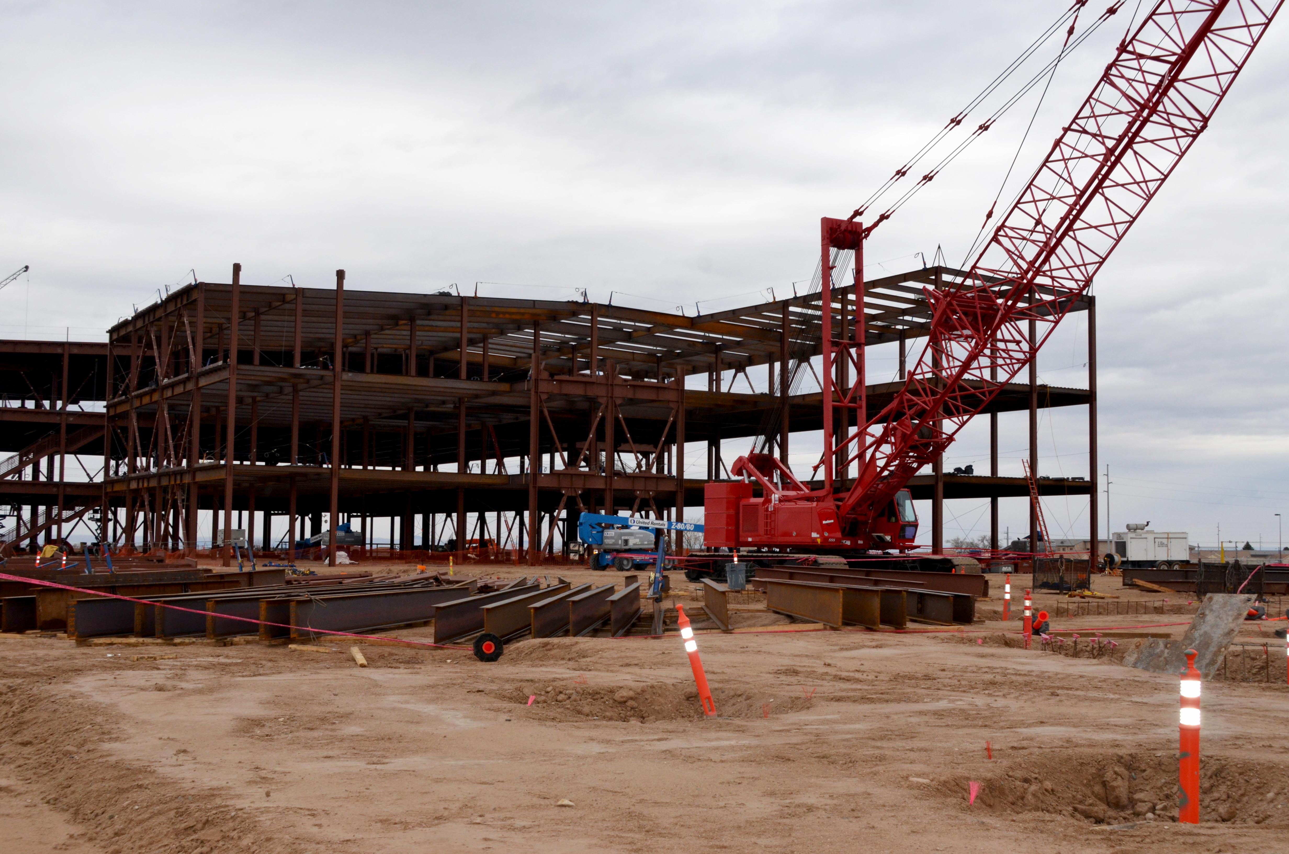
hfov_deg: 46.5
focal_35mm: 42
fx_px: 1501
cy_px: 427
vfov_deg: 31.8
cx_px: 644
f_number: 10
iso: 640
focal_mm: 28
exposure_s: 1/250
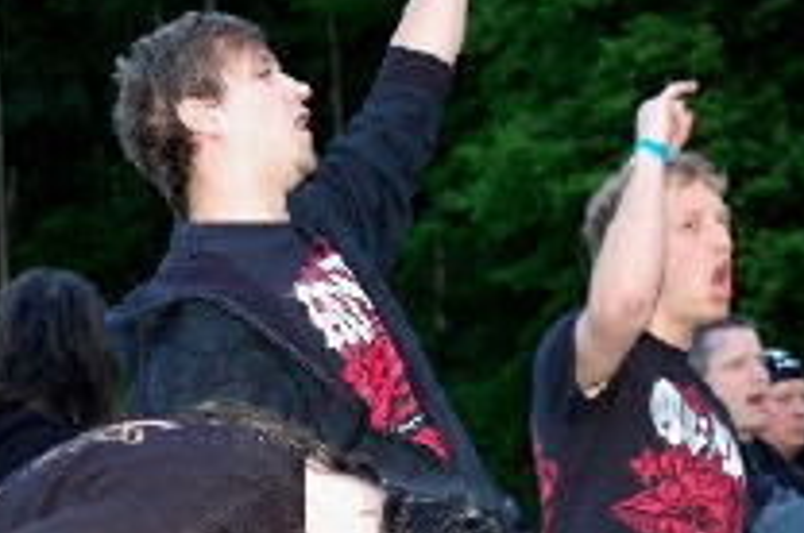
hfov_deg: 15.4
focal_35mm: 133
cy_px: 371
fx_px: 2966
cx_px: 383
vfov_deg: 10.3
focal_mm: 46
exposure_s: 1/60
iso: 800
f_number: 5.3
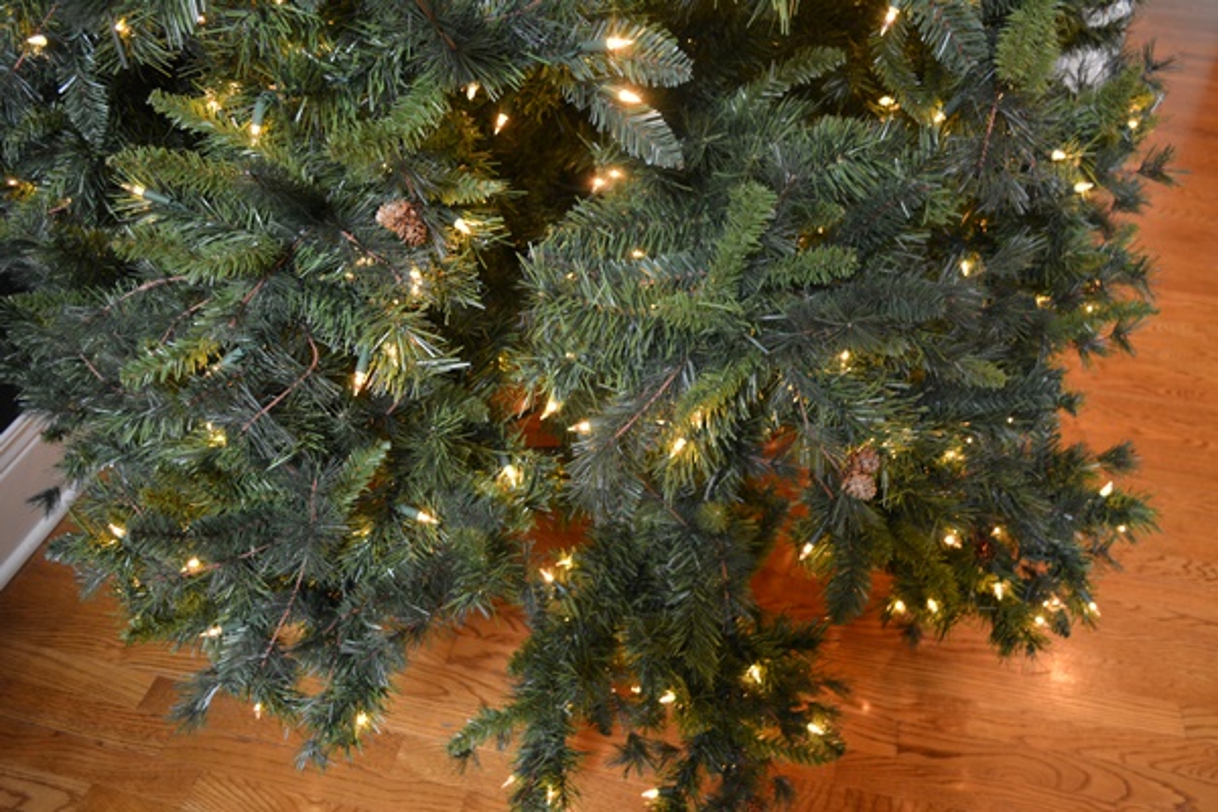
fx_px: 1015
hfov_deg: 61.9
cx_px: 609
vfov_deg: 43.6
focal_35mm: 30
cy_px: 406
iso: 800
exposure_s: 1/40
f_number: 3.8
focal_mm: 20
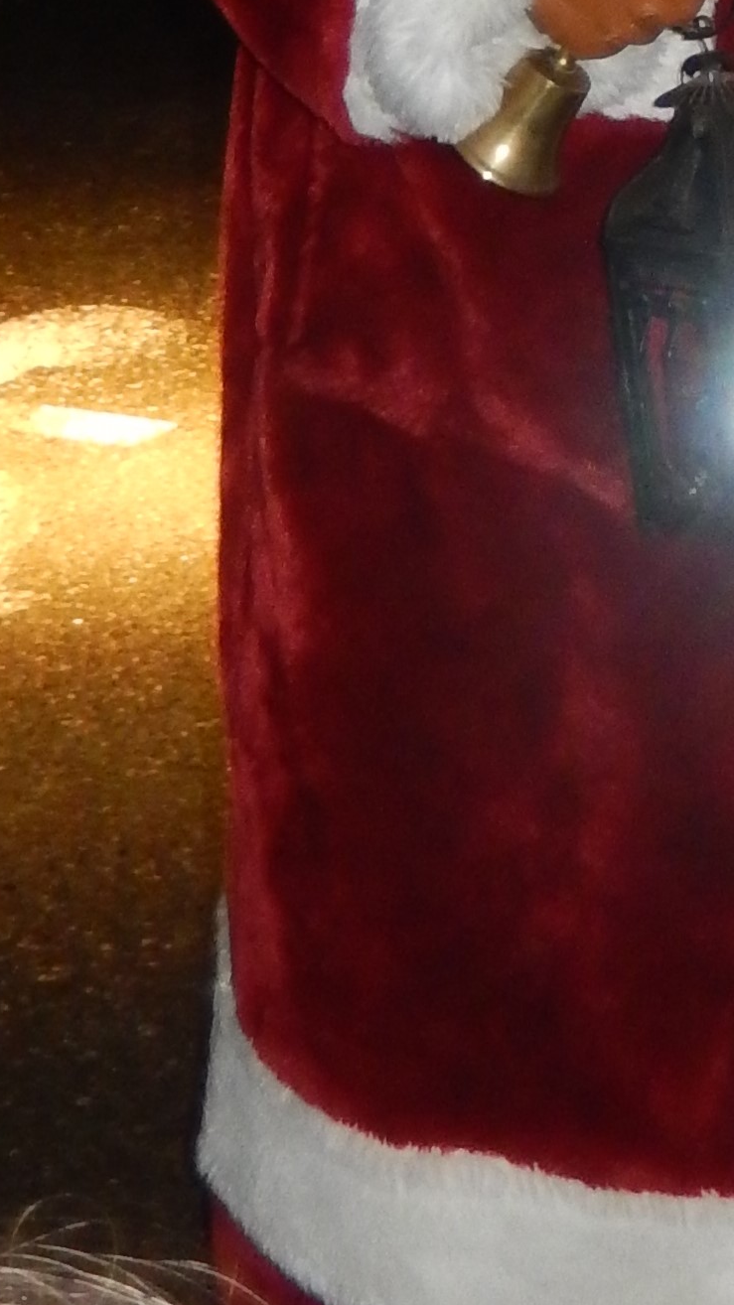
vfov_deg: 25.4
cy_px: 145
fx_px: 2803
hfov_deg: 14.5
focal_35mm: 81
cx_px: 822
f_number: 3.8
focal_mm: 5.7
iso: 450
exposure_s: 1/30
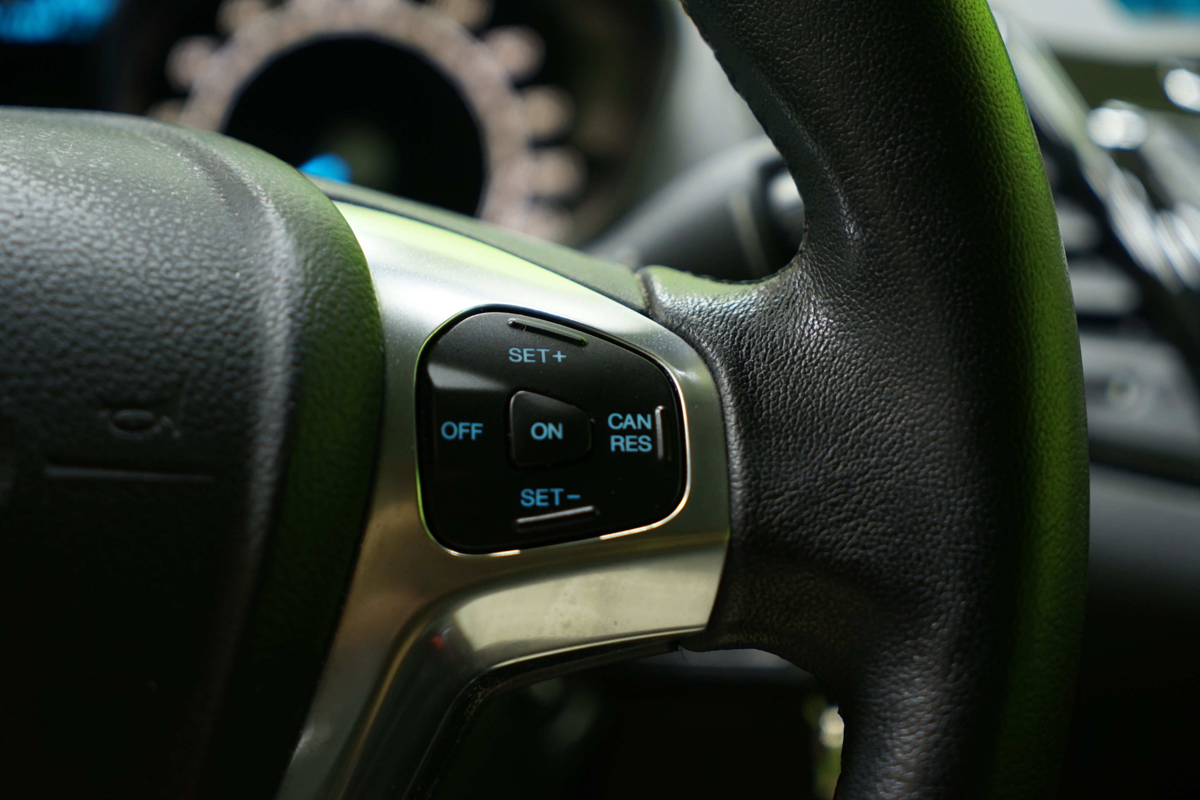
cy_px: 400
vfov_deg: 19.5
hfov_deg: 28.8
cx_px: 600
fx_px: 2333
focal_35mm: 70
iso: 800
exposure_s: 1/20
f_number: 4.5
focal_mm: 70
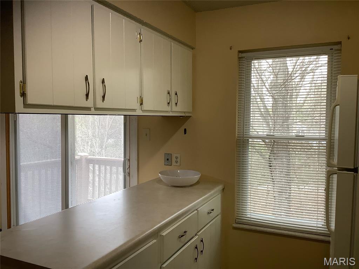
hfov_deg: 58.4
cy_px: 134
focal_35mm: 31
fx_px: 321
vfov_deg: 45.4
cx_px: 180
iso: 64
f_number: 2.4
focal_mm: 3.3
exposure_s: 1/60
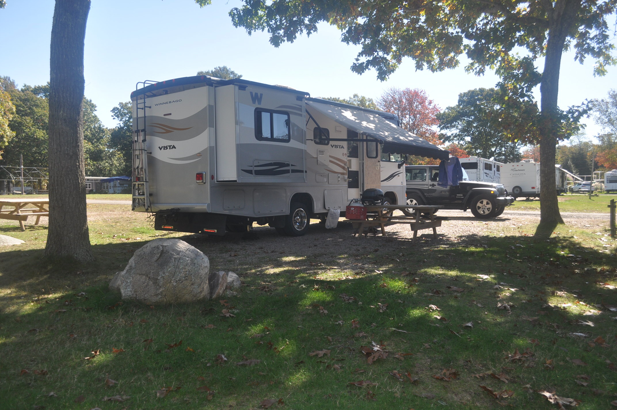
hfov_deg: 62.0
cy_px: 205
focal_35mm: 30
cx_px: 308
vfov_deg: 43.5
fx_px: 514
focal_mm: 20
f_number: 5
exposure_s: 1/200
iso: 200
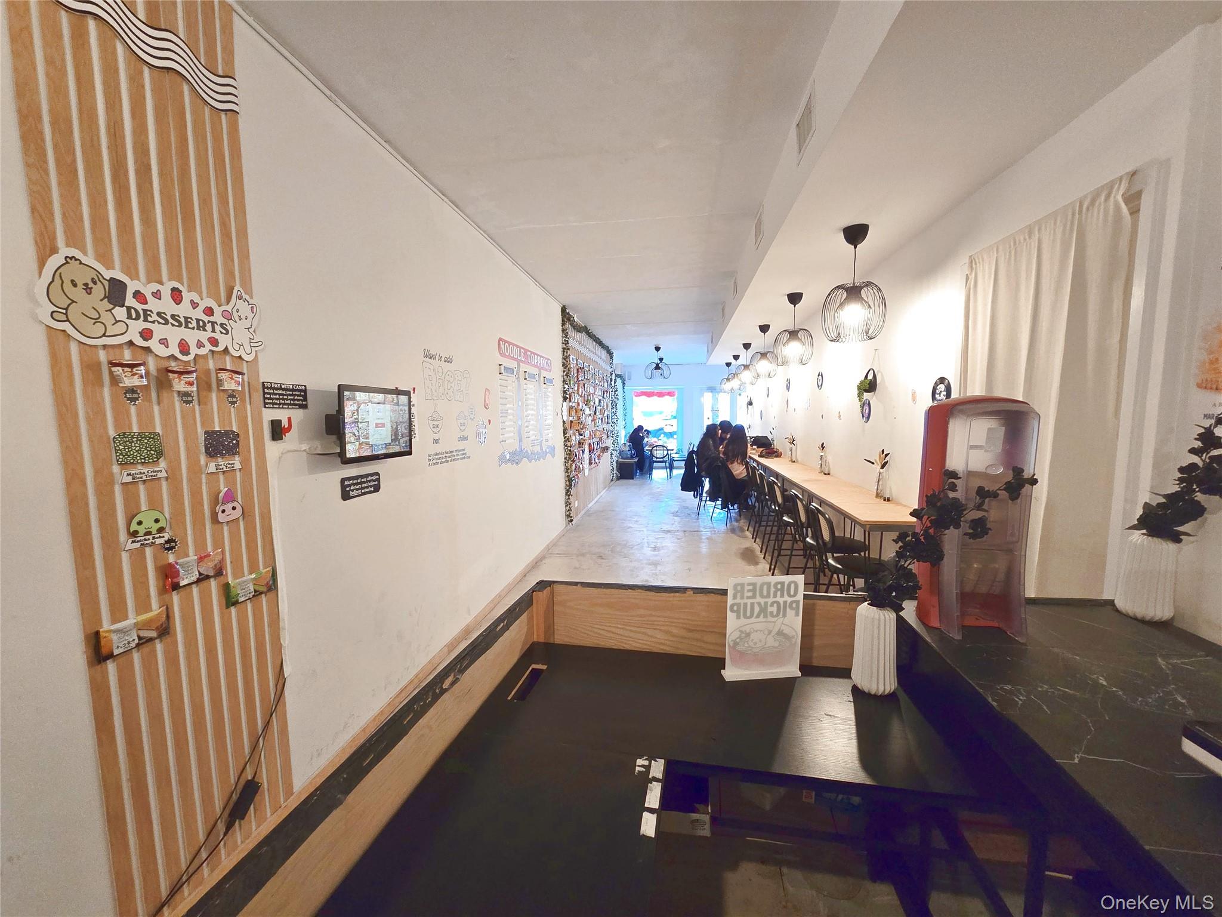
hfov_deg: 106.2
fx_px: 459
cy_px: 458
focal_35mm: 13
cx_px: 611
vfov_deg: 89.9
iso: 320
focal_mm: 2.2
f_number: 2.2
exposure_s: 1/60
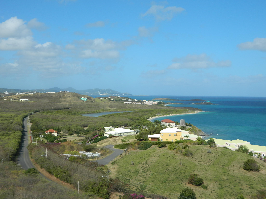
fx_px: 361
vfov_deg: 30.9
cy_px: 100
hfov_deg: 40.4
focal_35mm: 47
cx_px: 133
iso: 80
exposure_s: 1/200
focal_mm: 8.4
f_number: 10.2
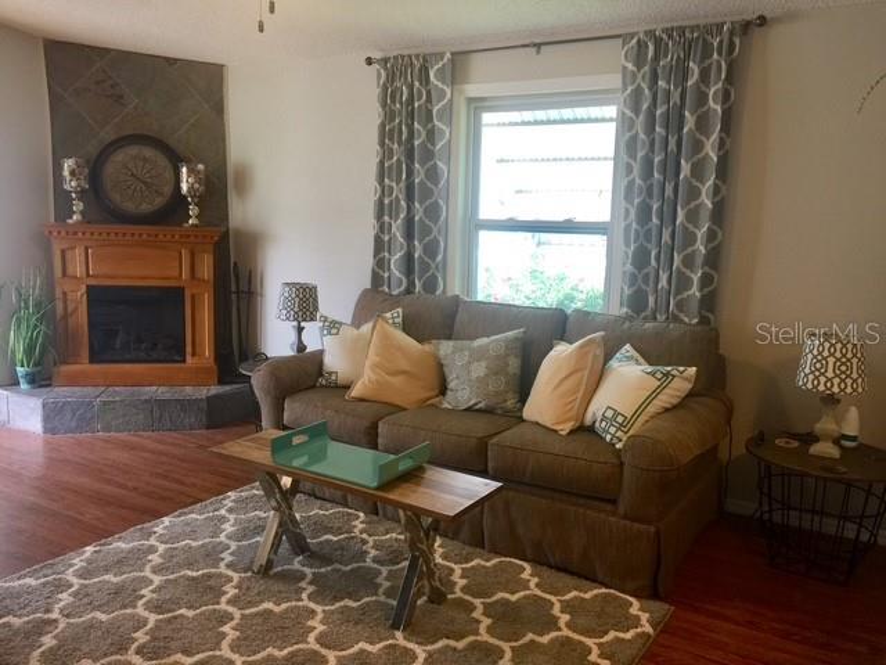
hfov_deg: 61.7
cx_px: 443
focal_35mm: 29
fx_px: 742
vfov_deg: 48.2
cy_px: 332
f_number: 2.2
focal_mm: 4.15
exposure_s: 1/15
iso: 40
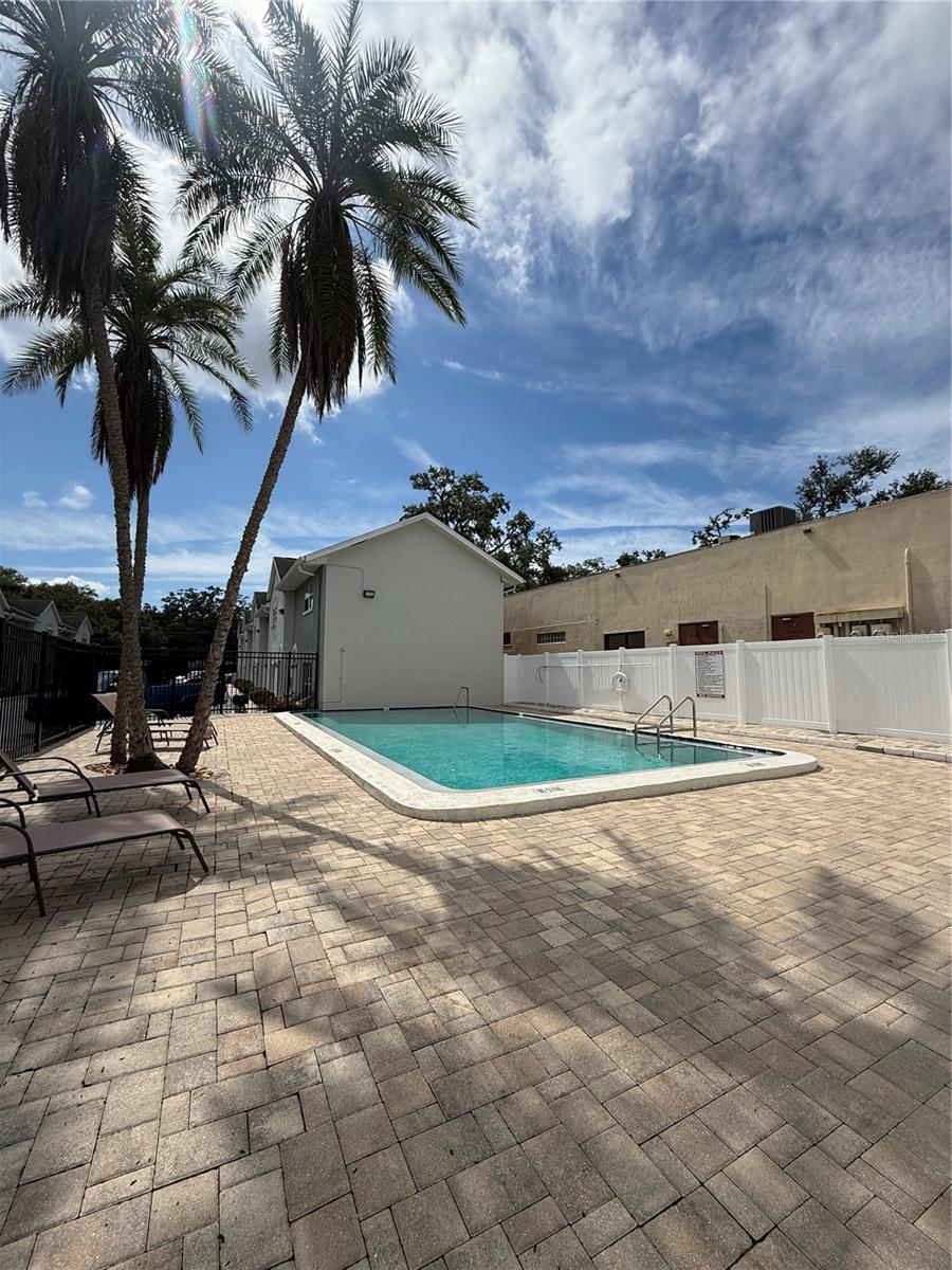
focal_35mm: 14
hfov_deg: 85.7
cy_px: 635
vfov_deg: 102.1
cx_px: 476
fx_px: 513
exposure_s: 1/4762
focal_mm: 2.22
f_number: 2.2
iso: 50
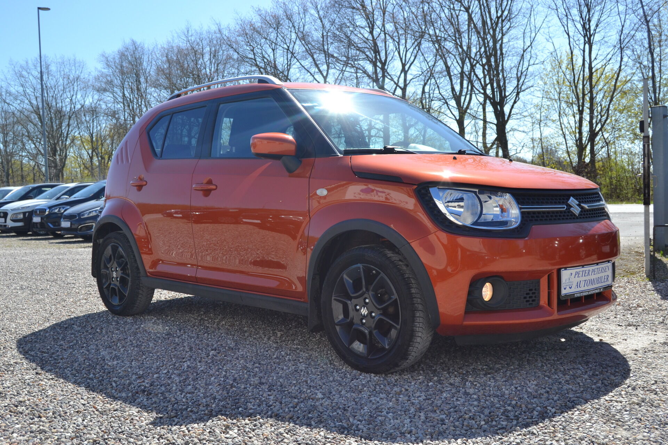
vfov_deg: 34.2
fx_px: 724
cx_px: 334
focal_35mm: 39
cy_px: 222
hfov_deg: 49.6
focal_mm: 26
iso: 100
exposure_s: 1/250
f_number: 8
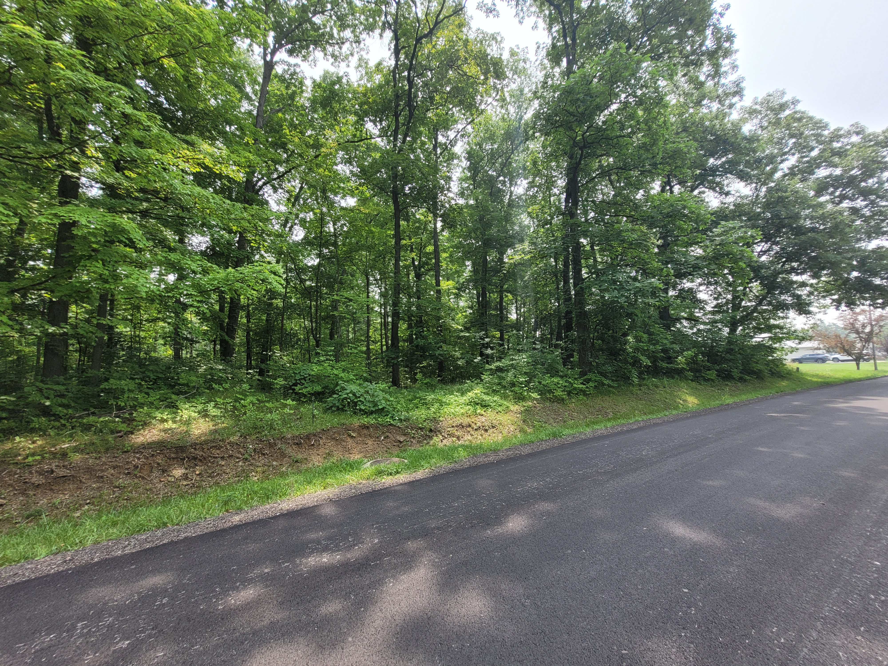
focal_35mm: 13
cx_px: 444
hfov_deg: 106.2
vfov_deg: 89.9
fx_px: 333
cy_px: 333
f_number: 2.2
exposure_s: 1/408
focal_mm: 1.74
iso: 40
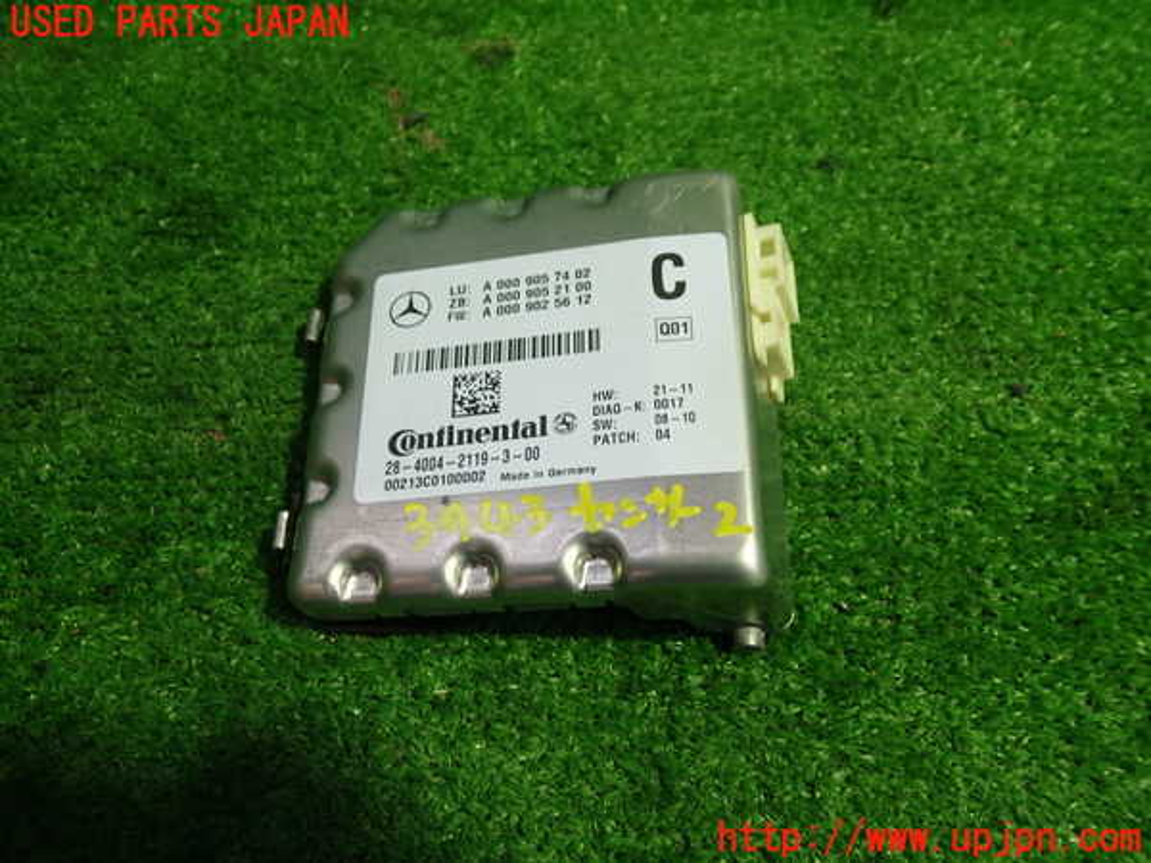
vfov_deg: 46.8
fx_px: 998
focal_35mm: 30
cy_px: 432
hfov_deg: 60.0
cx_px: 576
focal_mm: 5.4
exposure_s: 1/60
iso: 200
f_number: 2.3
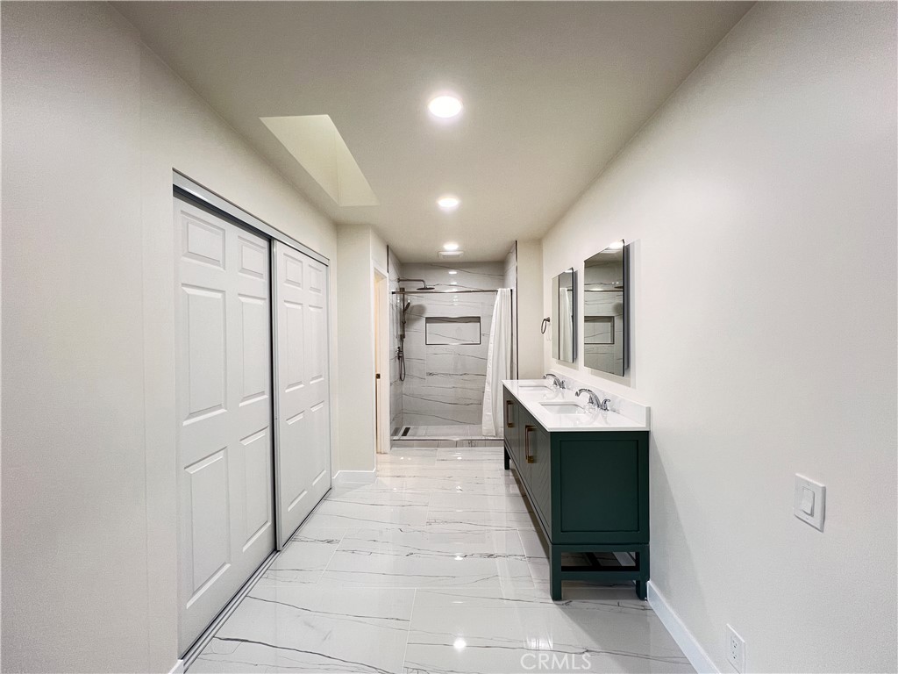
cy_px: 337
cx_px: 449
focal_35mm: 13
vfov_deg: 89.9
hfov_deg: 106.2
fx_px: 337
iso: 160
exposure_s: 1/60
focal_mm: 1.57
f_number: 1.8
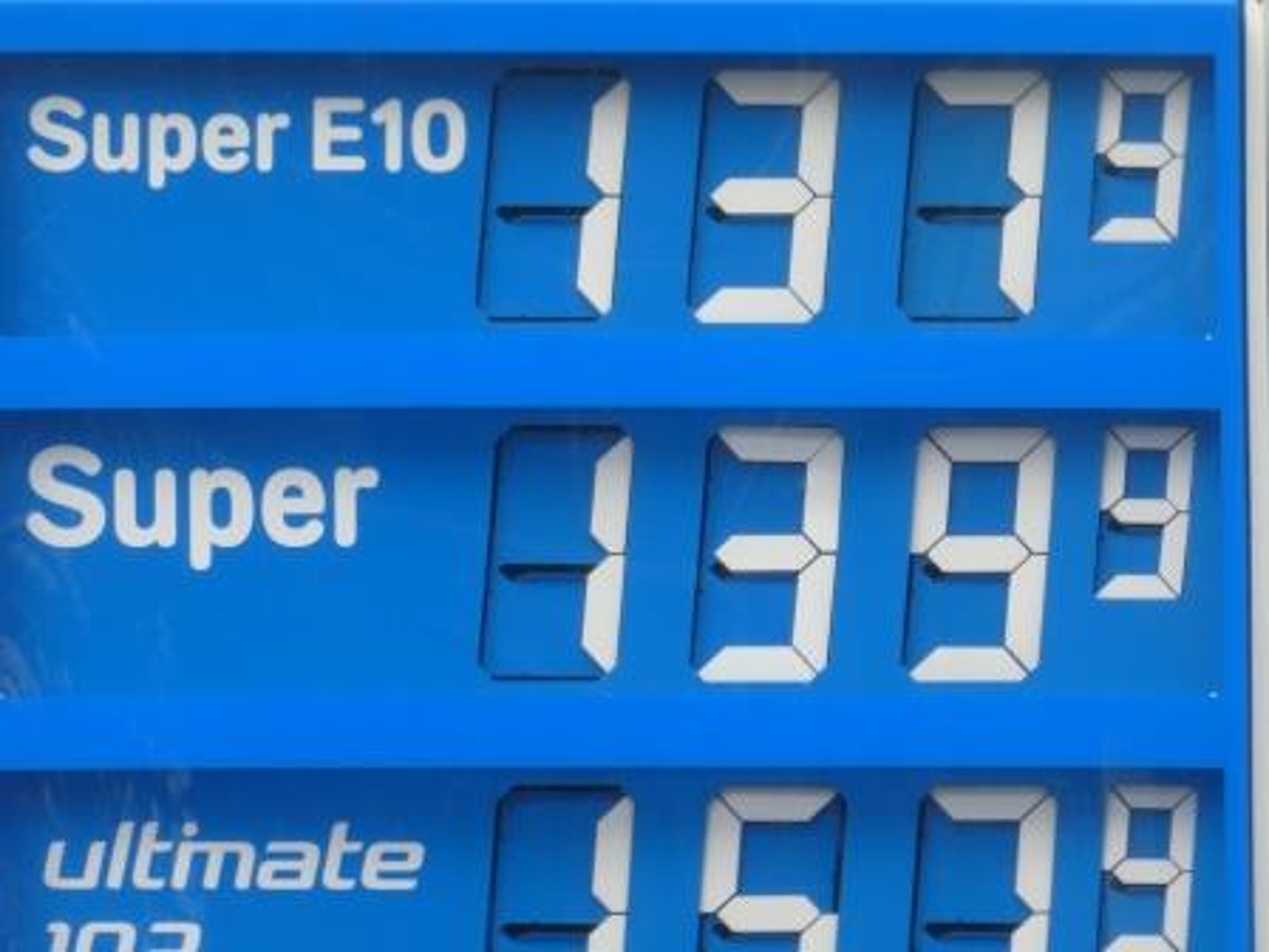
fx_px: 32554
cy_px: 476
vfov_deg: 1.7
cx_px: 634
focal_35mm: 888
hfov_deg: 2.2
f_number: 6.4
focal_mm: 129
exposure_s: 1/125
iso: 125
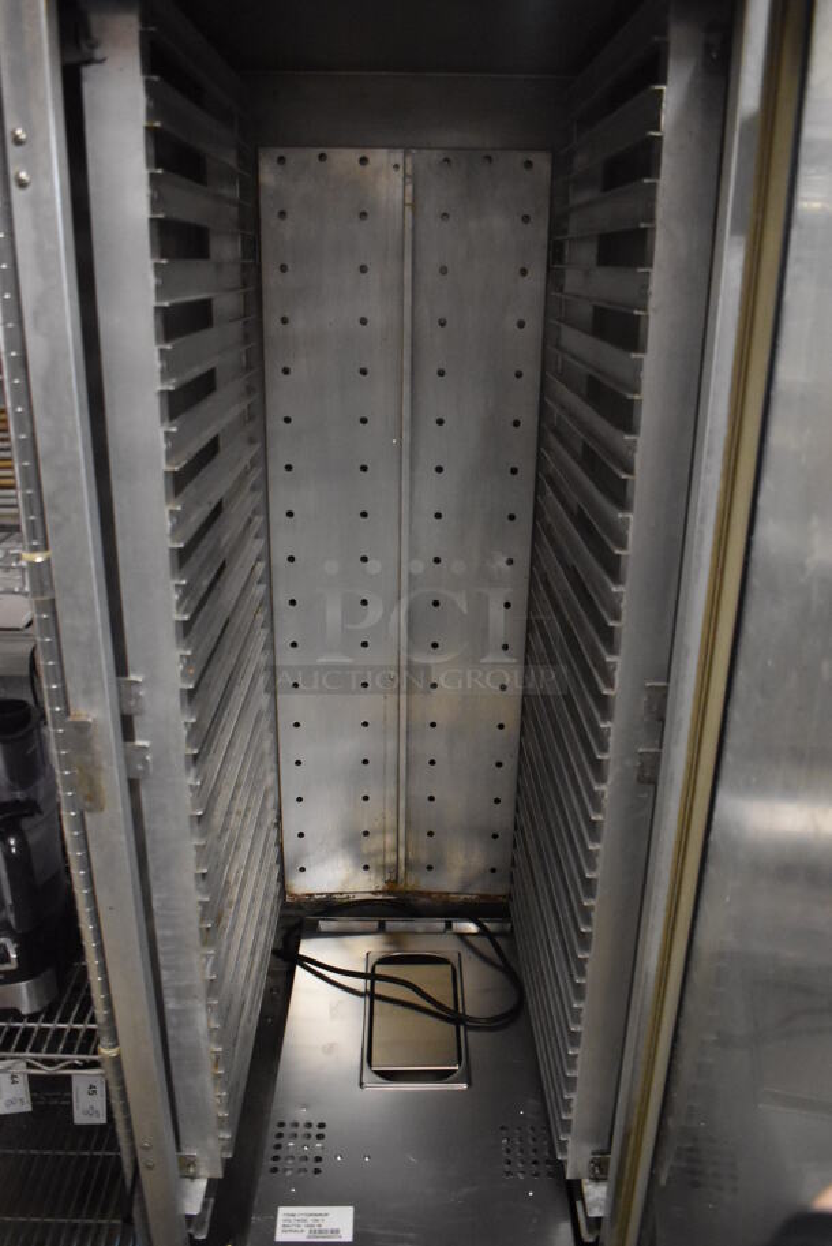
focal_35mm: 27
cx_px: 416
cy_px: 623
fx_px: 935
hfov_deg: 48.0
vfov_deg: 67.3
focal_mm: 18
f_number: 3.5
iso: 5000
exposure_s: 1/125
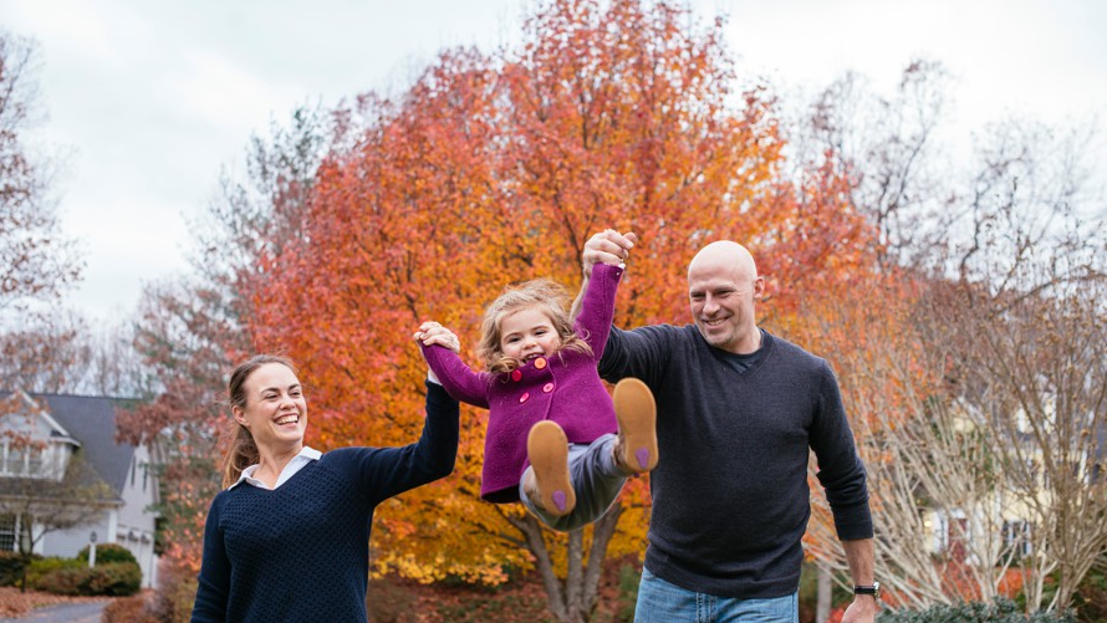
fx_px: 1556
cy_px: 335
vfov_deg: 22.6
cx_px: 555
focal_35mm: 53
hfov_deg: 39.2
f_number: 4
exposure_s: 1/640
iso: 400
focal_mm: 50
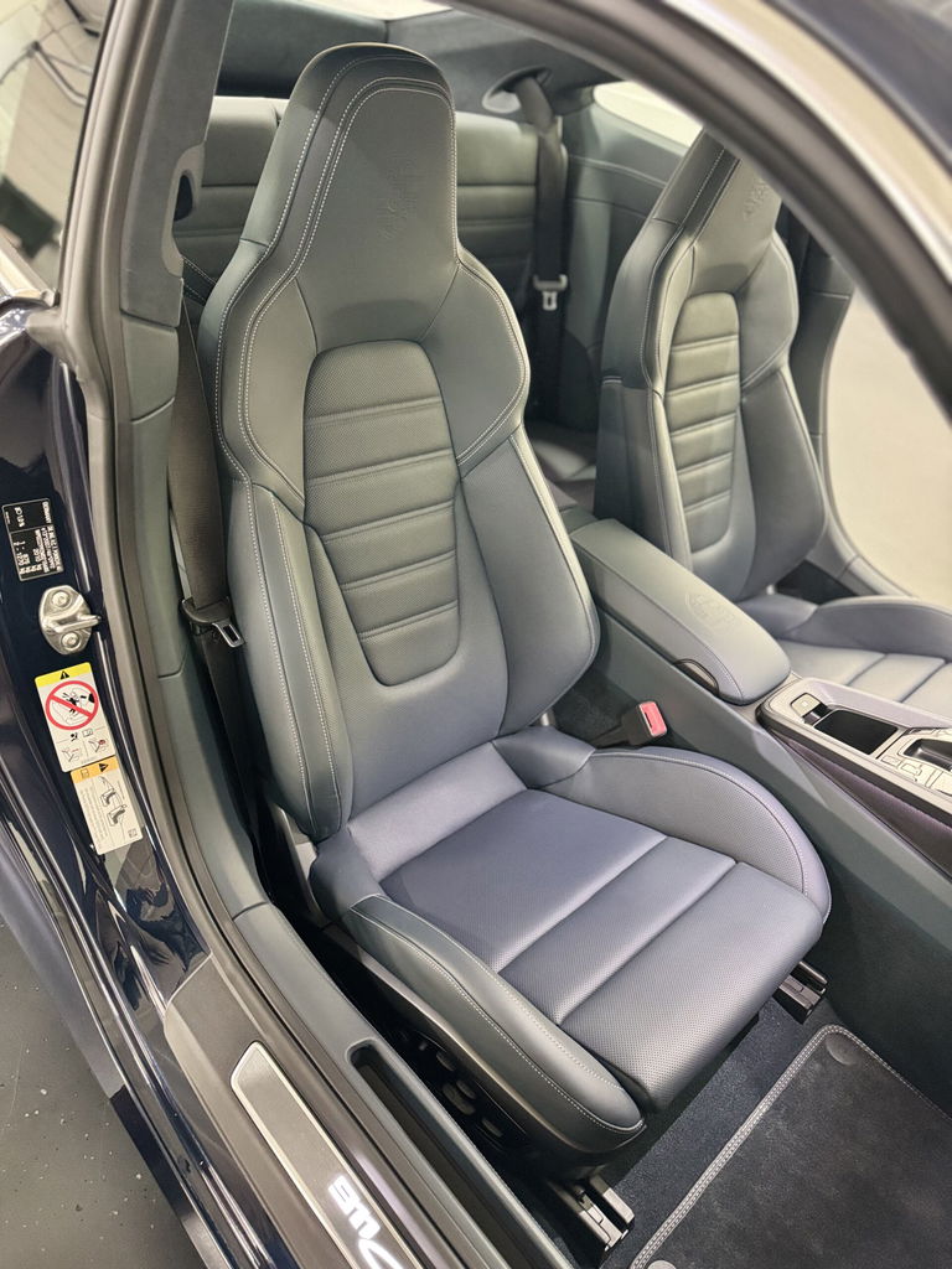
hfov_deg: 56.8
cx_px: 476
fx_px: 880
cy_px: 634
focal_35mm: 24
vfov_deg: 71.6
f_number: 1.78
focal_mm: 6.76
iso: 800
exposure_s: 1/25
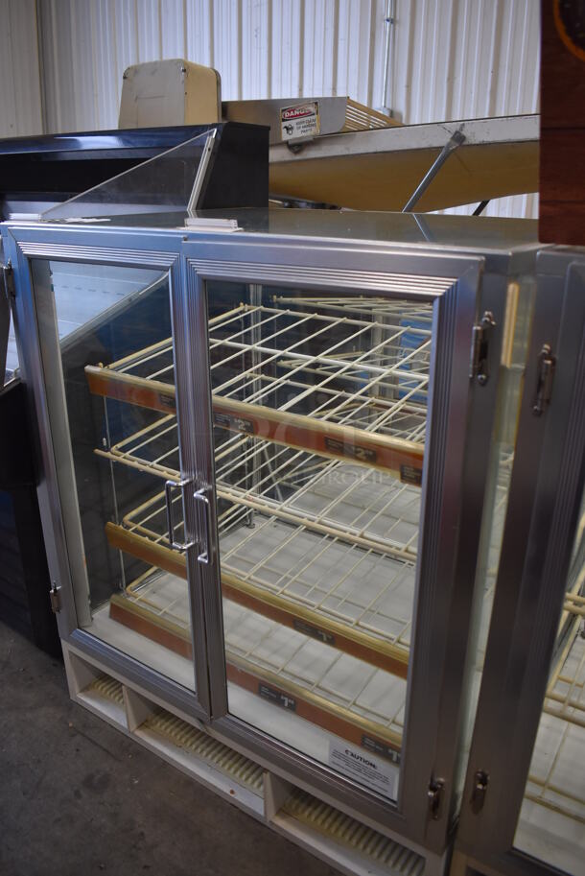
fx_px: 657
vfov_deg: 67.3
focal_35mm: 27
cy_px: 438
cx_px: 292
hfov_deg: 48.0
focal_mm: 18
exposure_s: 1/125
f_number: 3.5
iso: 900
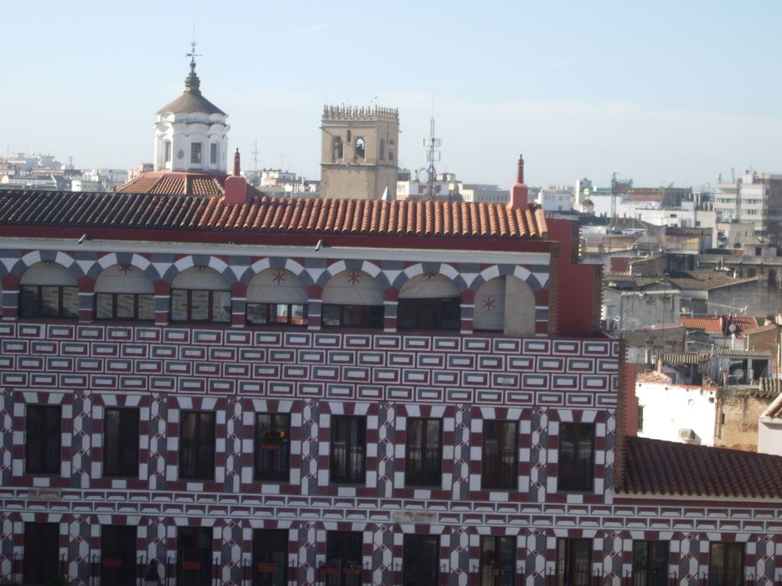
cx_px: 391
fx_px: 2011
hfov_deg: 22.0
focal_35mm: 89
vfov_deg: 16.6
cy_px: 293
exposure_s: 1/250
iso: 50
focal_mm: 14.6
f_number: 4.4
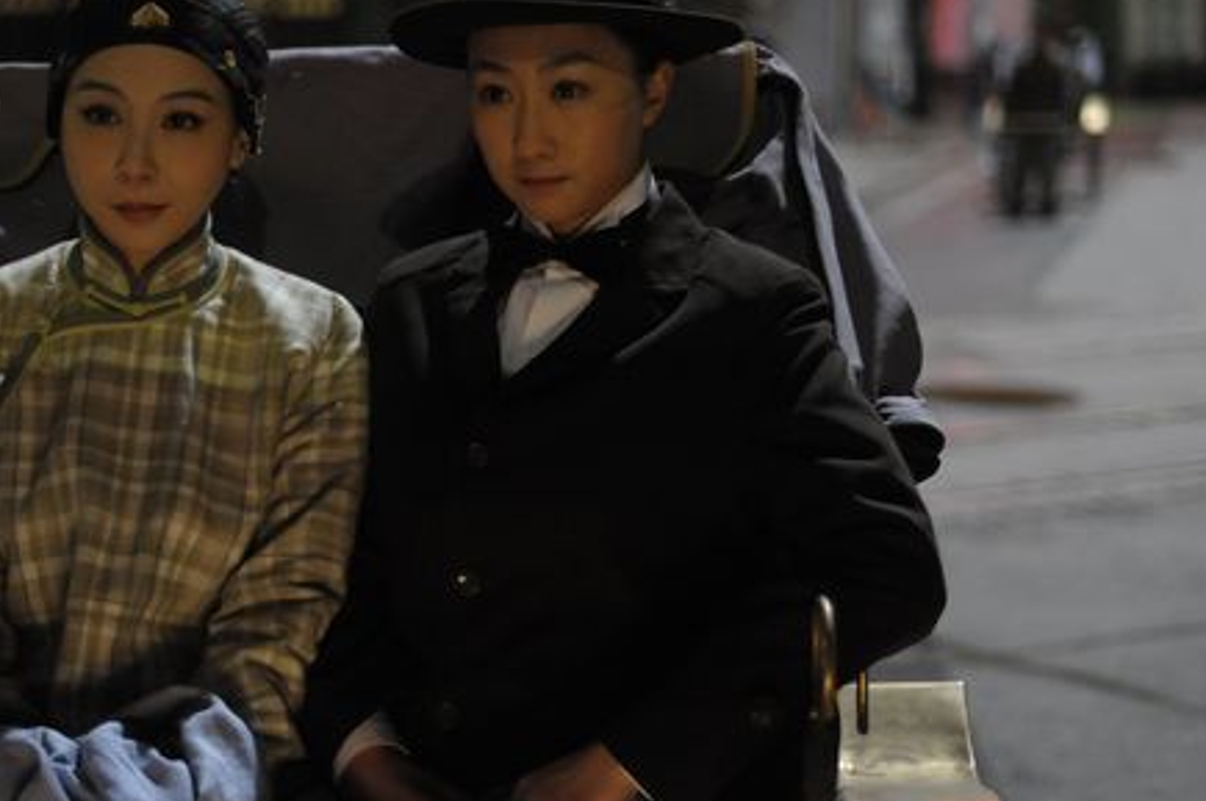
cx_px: 455
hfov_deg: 29.2
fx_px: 2309
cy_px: 356
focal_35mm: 69
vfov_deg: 19.7
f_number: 2
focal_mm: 50
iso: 3200
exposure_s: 1/100
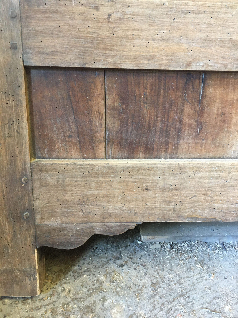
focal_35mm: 29
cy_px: 159
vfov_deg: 61.7
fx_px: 266
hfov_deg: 48.2
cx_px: 119
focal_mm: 4.15
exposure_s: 1/20
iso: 200
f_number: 2.2
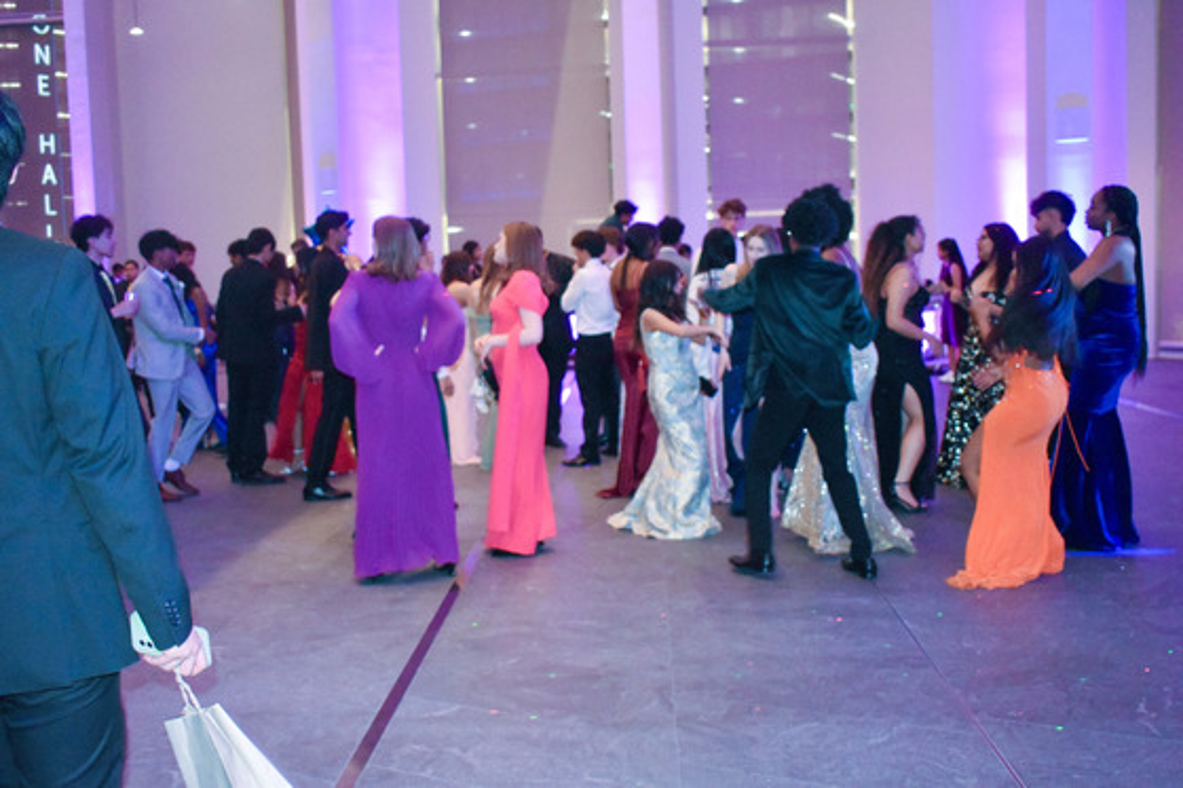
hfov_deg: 49.6
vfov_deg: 34.2
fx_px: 1281
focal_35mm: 39
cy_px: 394
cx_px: 592
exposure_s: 1/60
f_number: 4
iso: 6400
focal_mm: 26
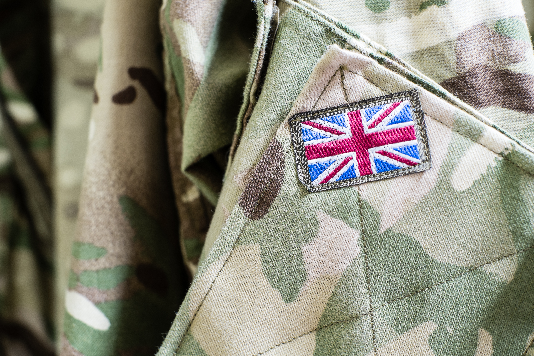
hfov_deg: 37.5
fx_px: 786
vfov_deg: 25.5
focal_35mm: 53
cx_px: 267
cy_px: 178
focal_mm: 35
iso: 200
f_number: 4
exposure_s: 1.2
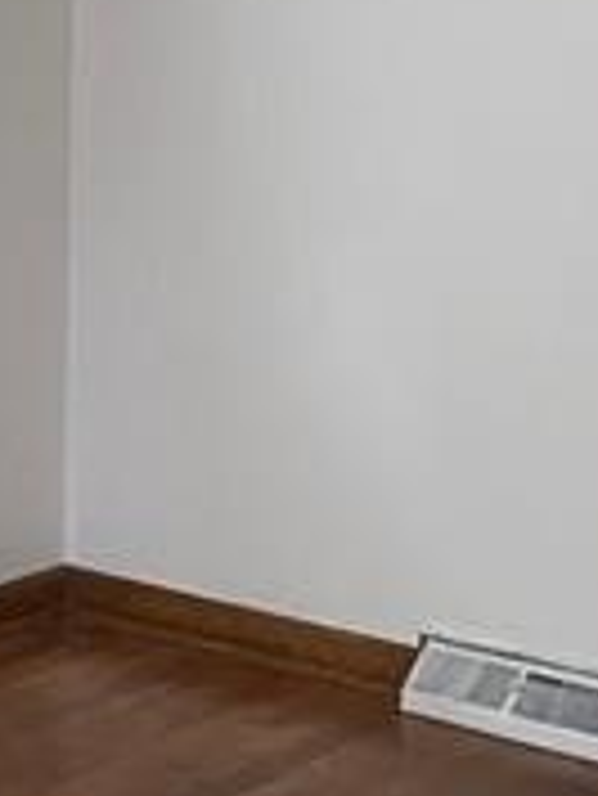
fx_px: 2600
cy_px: 76
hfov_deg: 13.1
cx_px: 166
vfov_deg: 17.2
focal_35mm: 113
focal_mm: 4.25
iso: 400
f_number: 1.8
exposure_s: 1/60
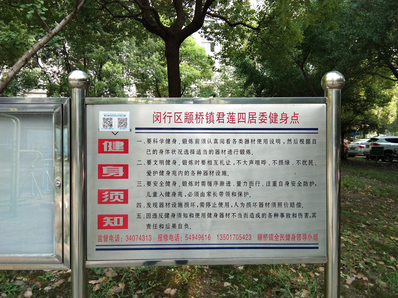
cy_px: 149
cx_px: 199
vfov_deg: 45.4
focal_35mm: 31
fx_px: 356
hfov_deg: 58.4
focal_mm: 3.69
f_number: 2.2
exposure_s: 1/114
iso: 50
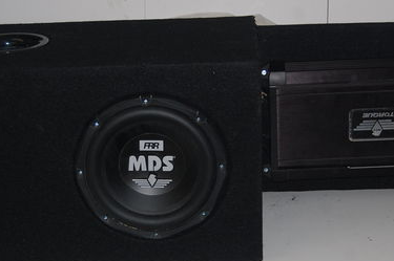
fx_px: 951
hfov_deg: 23.4
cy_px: 172
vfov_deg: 15.6
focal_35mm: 87
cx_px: 174
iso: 400
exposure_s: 1/60
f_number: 4.5
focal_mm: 34
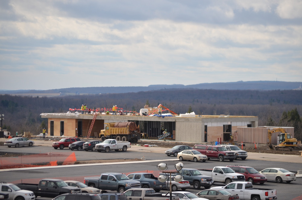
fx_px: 1319
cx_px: 151
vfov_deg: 8.7
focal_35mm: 158
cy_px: 100
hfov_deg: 13.1
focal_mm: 105
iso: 320
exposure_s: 1/1600
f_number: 4.5
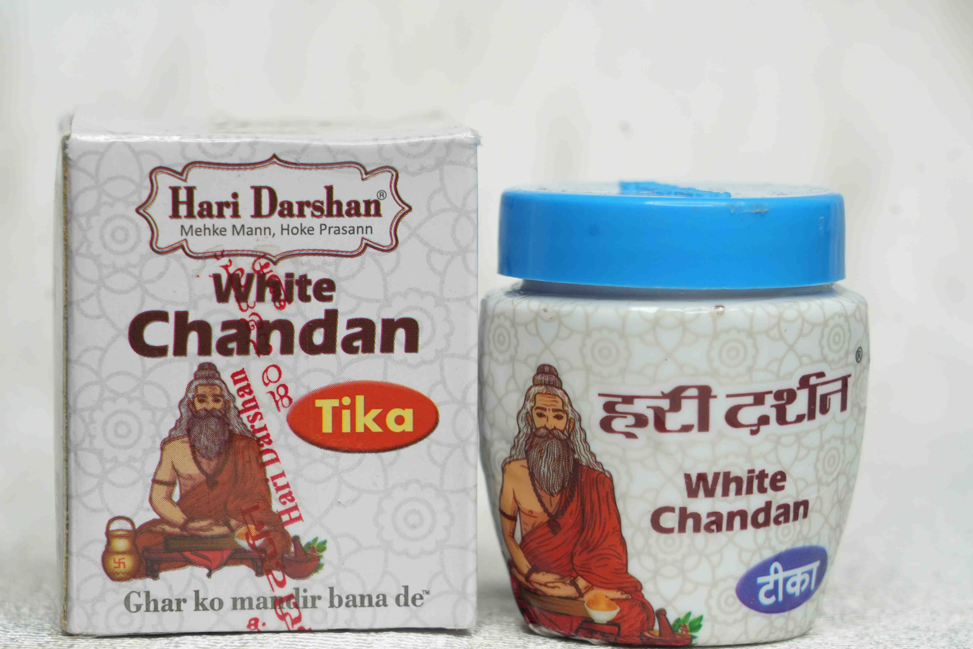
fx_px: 3324
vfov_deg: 11.1
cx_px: 426
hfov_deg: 16.6
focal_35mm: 123
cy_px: 371
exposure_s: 1/125
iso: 1000
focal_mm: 105
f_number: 9
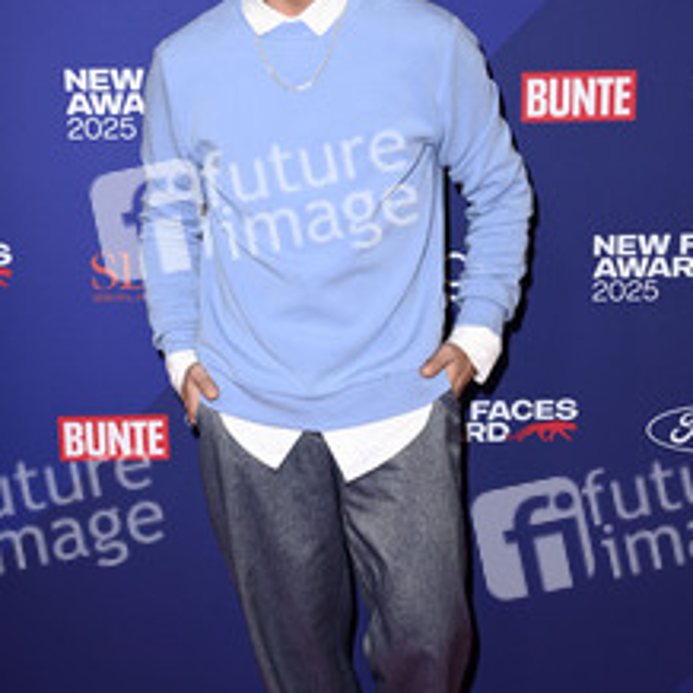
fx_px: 1585
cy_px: 366
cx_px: 346
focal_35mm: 70
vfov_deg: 24.7
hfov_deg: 24.7
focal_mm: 45
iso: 640
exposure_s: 1/250
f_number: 5.6
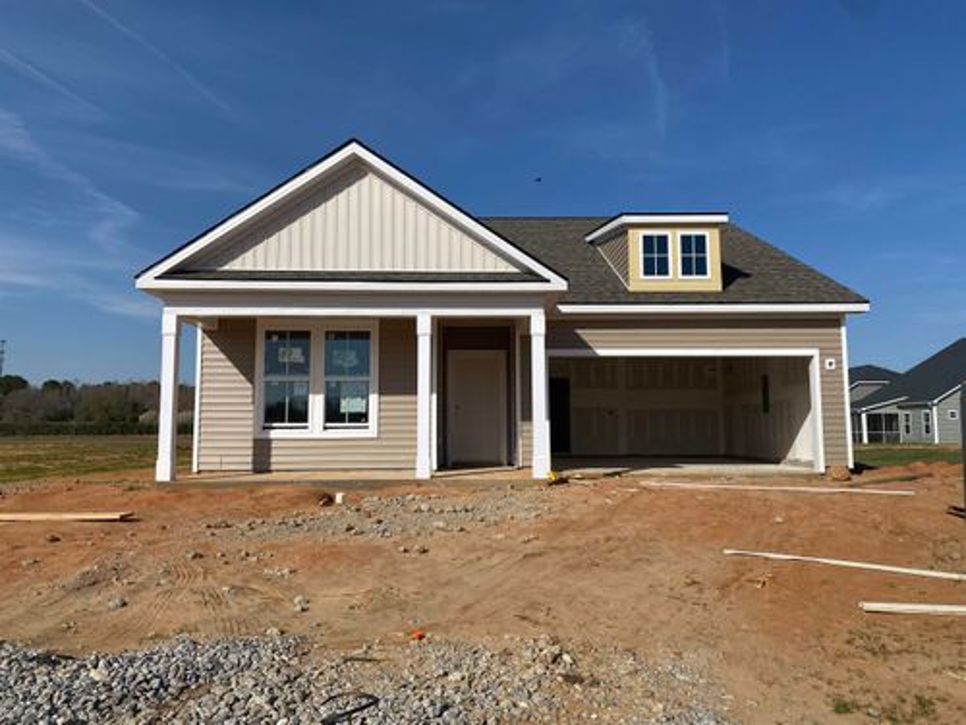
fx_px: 726
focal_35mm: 26
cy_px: 362
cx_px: 483
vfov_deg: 53.1
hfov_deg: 67.3
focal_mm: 4.25
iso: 32
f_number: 1.8
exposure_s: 1/6757
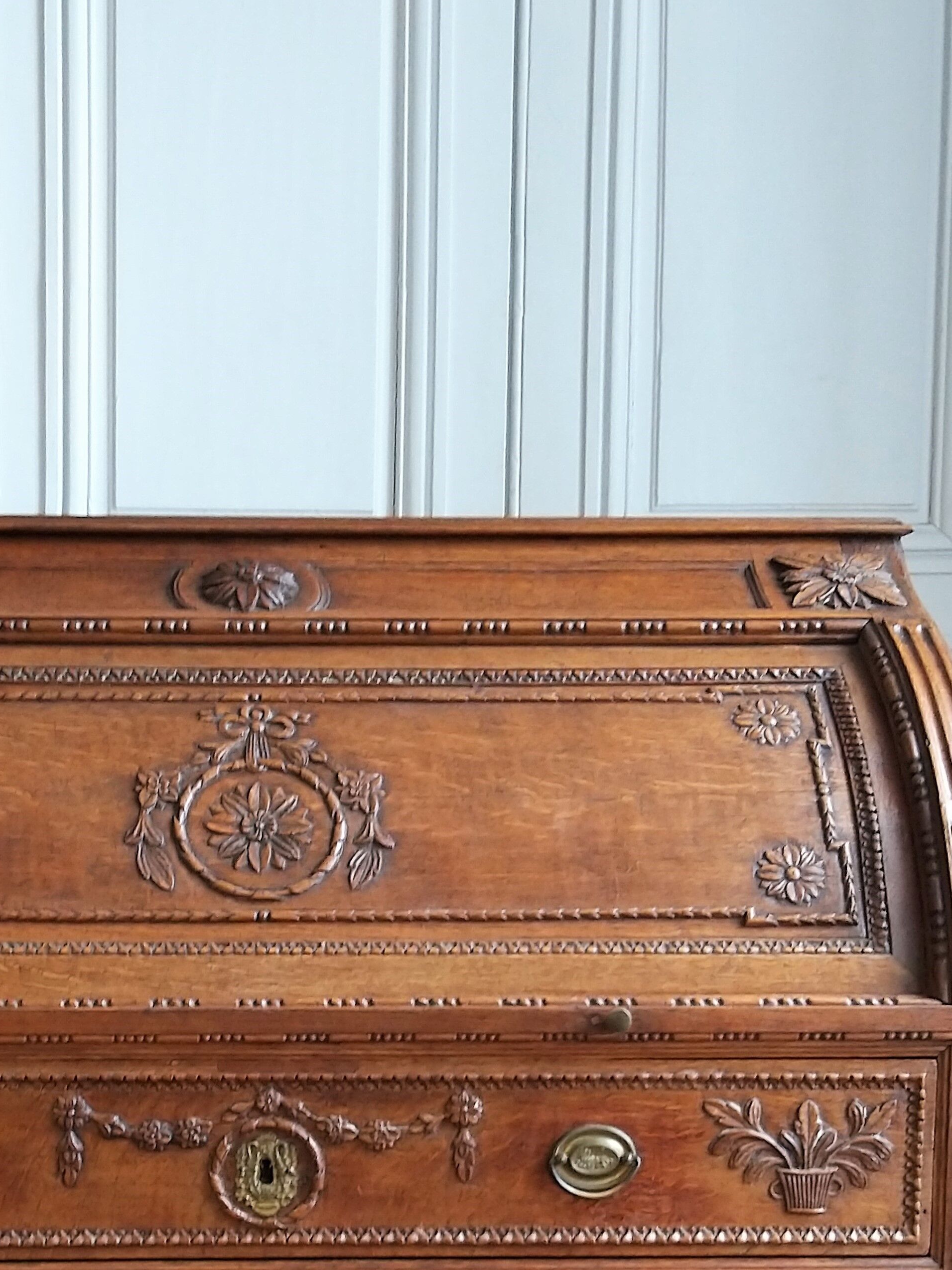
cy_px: 1084
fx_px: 2200
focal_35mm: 60
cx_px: 232
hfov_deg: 24.1
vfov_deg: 31.0
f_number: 1.7
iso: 100
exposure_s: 1/50
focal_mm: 3.93
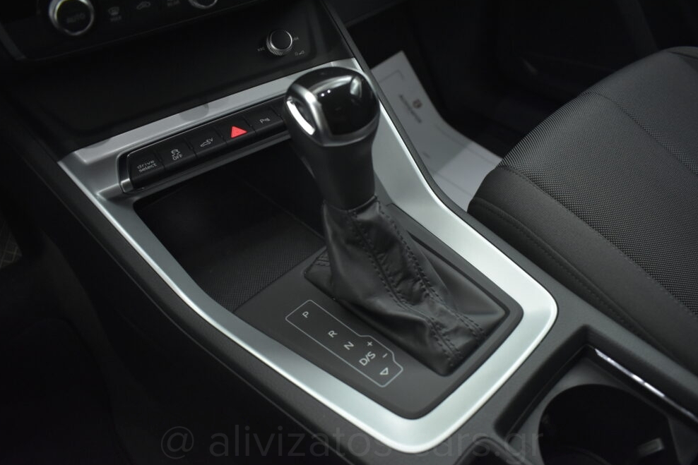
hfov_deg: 65.5
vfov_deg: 46.4
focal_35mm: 28
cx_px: 351
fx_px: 543
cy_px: 236
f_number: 3.5
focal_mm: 18
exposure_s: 1/80
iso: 1600
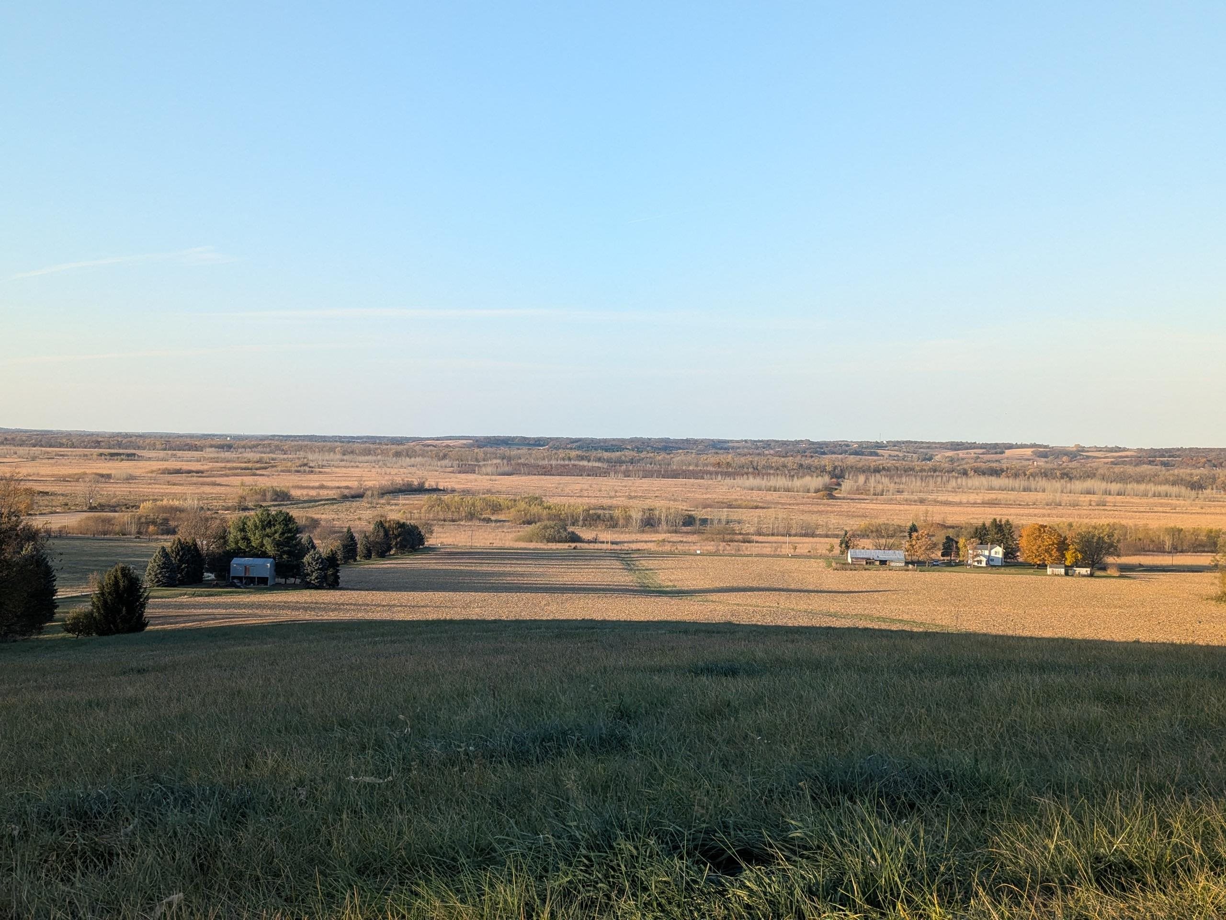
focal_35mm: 48
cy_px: 460
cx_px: 613
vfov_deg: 30.3
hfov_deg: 39.7
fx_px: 1700
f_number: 1.85
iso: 70
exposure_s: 1/894
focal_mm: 6.81
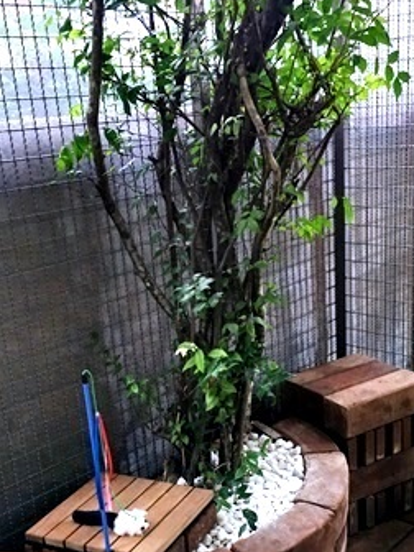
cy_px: 372
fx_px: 734
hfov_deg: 31.5
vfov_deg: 40.7
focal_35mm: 46
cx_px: 210
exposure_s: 1/33
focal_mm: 4.15
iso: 125
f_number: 2.2
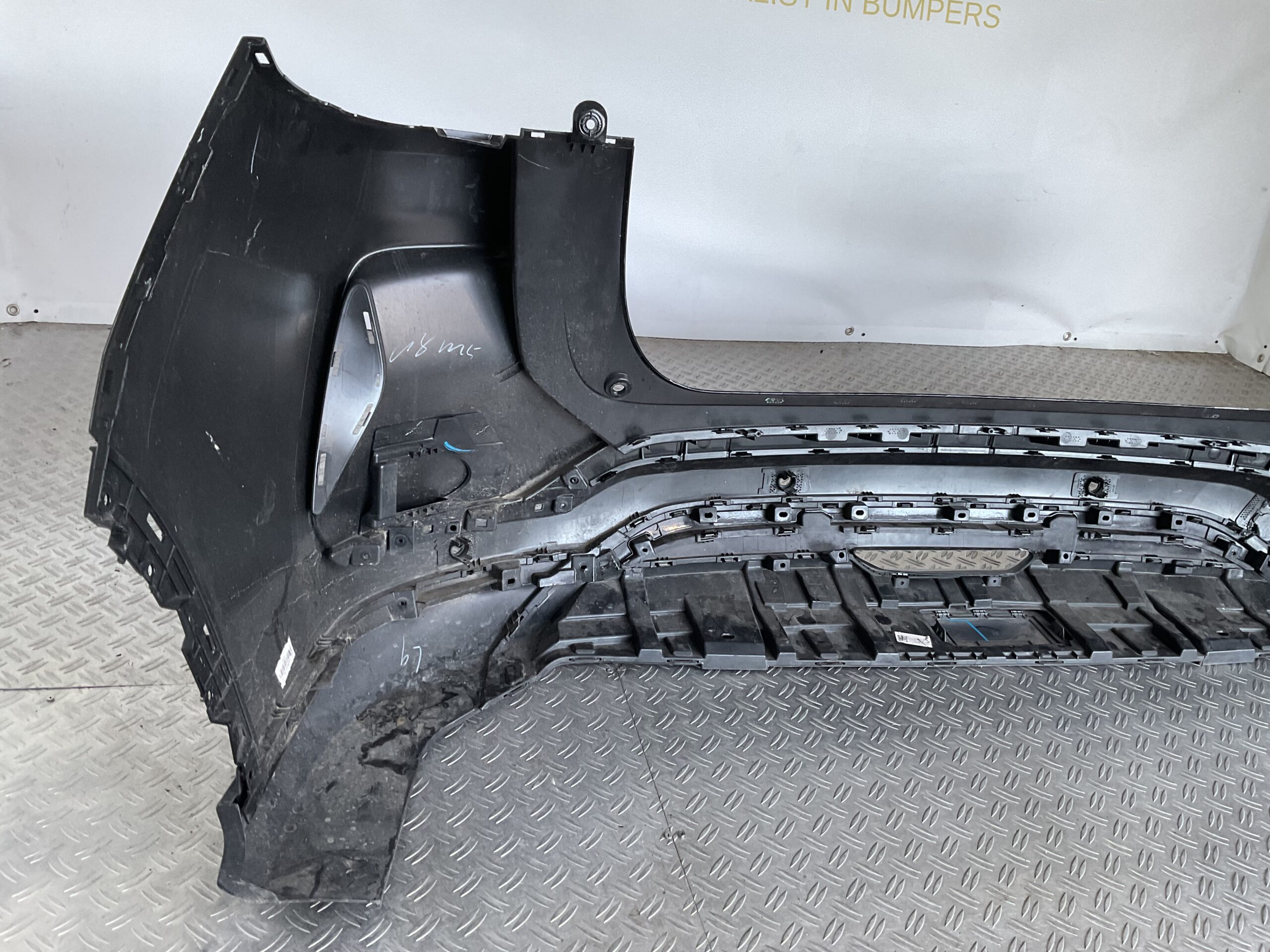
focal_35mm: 29
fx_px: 1064
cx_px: 635
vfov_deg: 48.2
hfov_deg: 61.7
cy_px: 476
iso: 64
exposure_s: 1/50
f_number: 1.8
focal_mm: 3
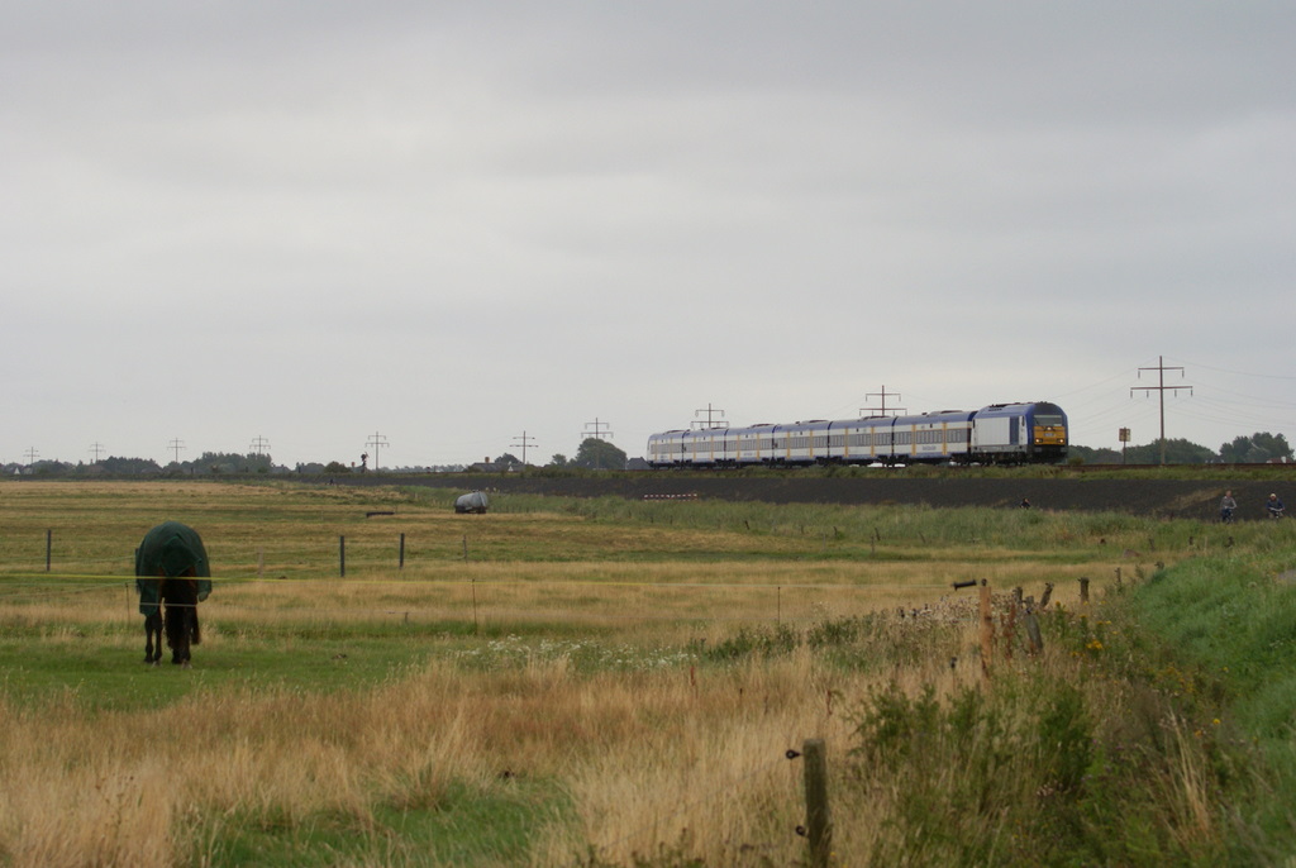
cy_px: 434
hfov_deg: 18.2
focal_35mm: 112
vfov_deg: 12.2
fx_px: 4056
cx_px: 648
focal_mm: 75
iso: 200
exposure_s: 1/640
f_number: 7.1
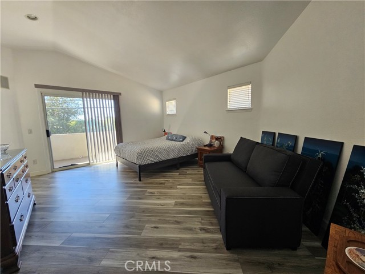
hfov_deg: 106.2
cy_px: 137
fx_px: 137
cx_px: 182
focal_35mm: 13
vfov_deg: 89.9
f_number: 2.2
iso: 100
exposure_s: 1/77.4
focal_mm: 2.2
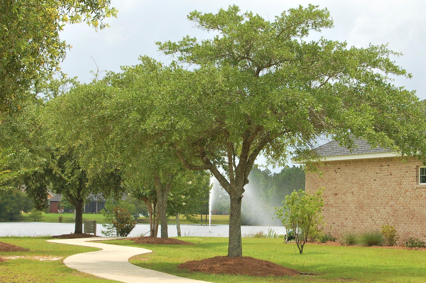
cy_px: 123
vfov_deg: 13.4
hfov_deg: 20.1
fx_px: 1201
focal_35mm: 102
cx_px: 214
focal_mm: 55
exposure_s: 1/250
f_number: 10
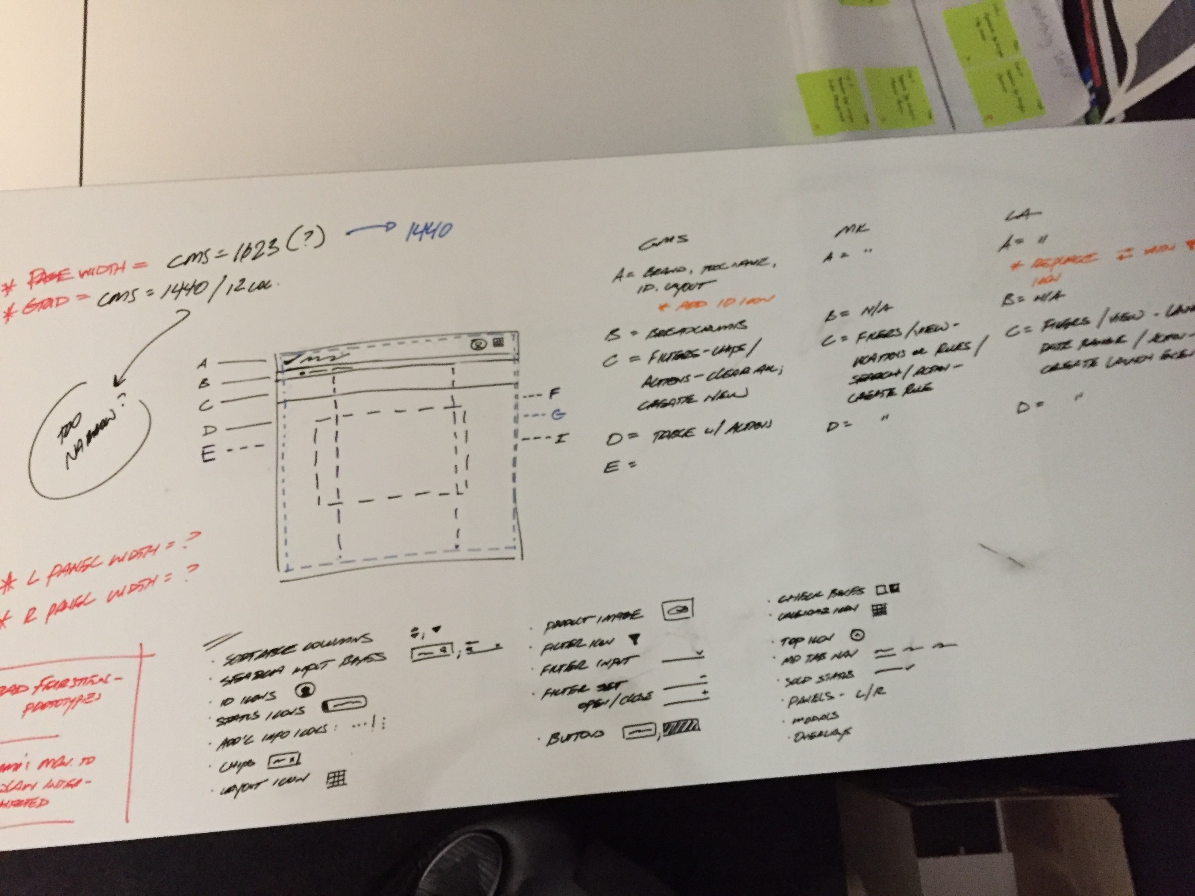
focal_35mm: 29
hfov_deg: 61.7
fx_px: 1001
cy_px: 448
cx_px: 598
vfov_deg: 48.2
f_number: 2.2
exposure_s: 1/15
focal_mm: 4.15
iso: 400
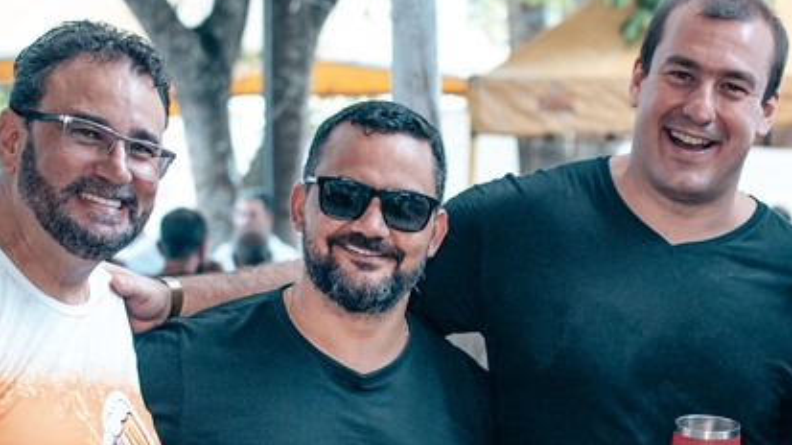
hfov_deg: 21.5
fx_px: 2077
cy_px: 413
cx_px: 495
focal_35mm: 99
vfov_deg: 12.1
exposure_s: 1/400
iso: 1600
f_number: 2.5
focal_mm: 35
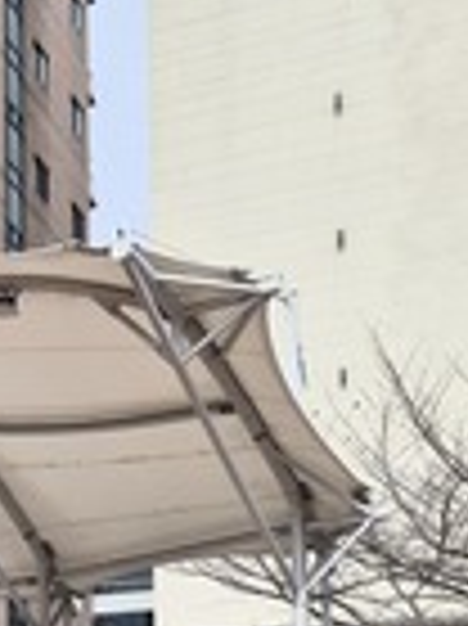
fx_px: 1498
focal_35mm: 83
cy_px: 750
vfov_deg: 21.8
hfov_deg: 16.4
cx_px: -198
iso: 80
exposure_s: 1/4368
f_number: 1.8
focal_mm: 5.4
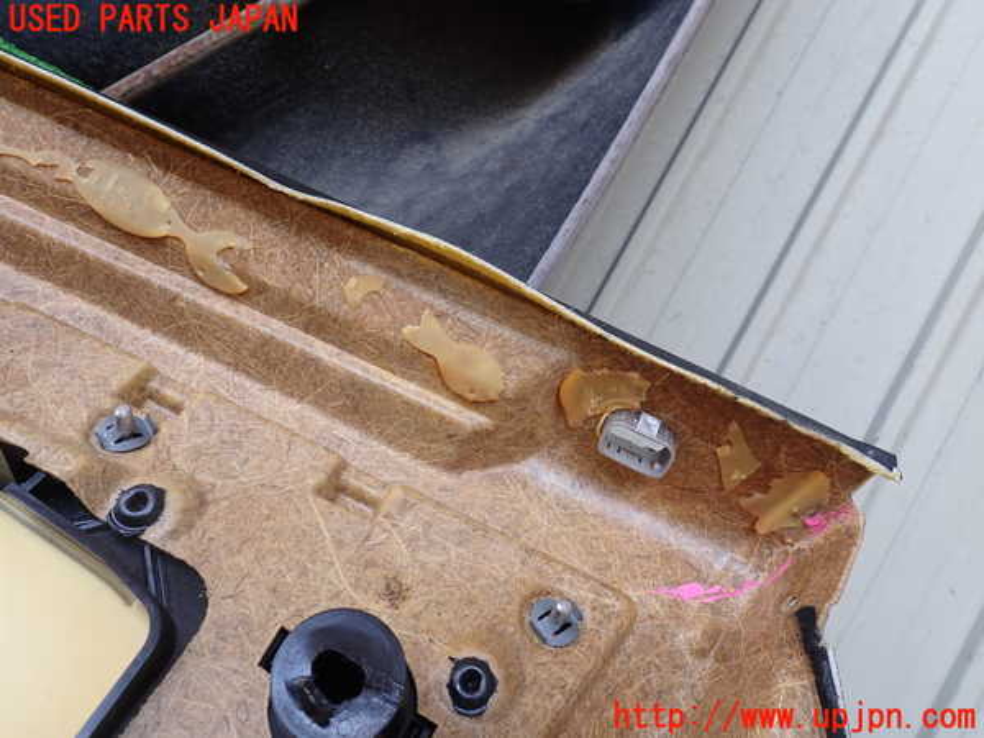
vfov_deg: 54.9
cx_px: 492
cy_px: 369
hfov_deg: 69.4
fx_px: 711
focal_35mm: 25
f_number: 2.8
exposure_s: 1/80
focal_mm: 4.5
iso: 100
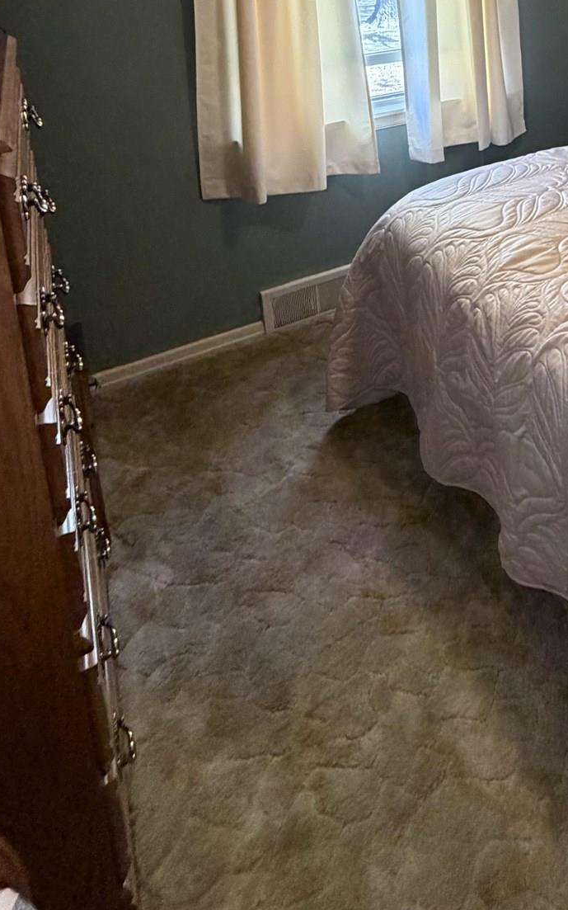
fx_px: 768
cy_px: 59
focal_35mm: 31
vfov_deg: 52.3
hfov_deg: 36.0
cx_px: 585
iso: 400
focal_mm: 2.22
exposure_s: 1/60
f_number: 2.2
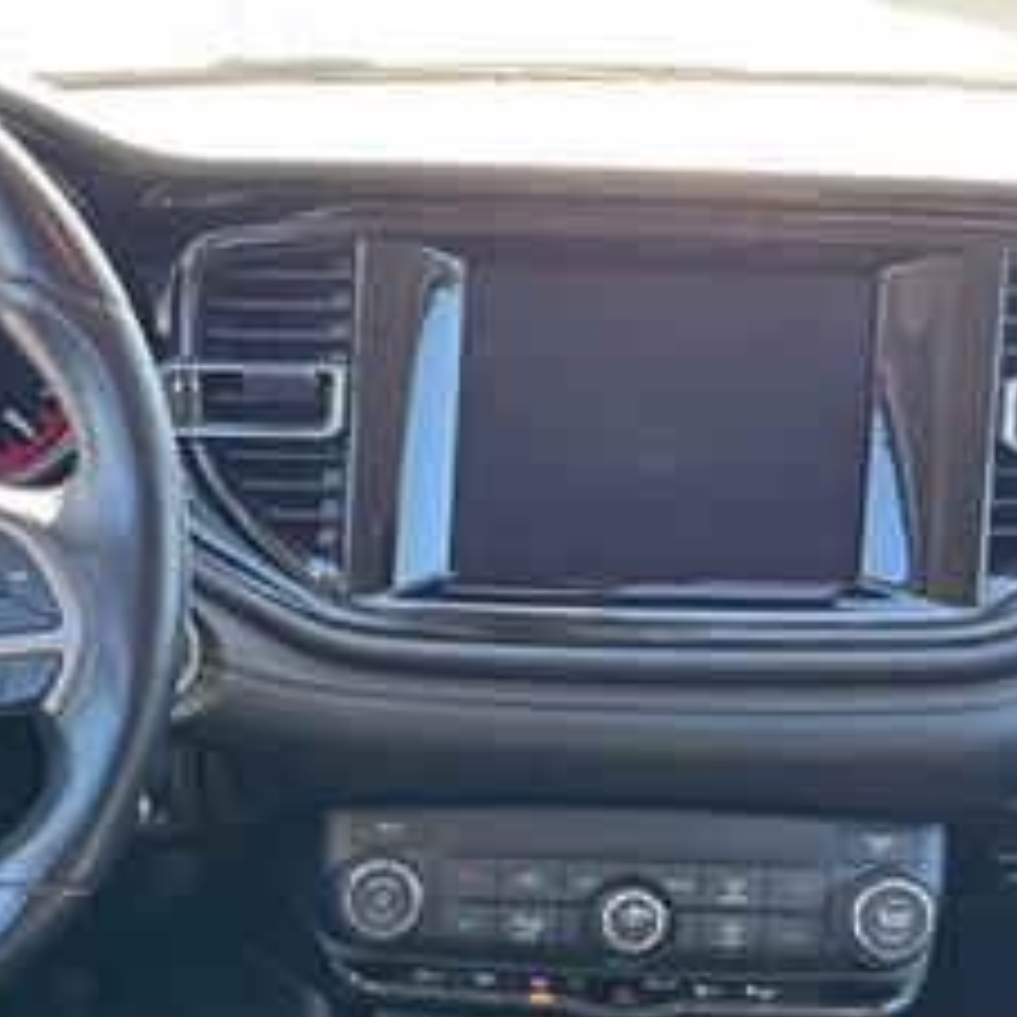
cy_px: 1004
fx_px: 1994
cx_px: 171
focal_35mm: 60
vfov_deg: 27.1
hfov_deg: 27.9
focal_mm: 6.76
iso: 200
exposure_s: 1/121
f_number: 1.78
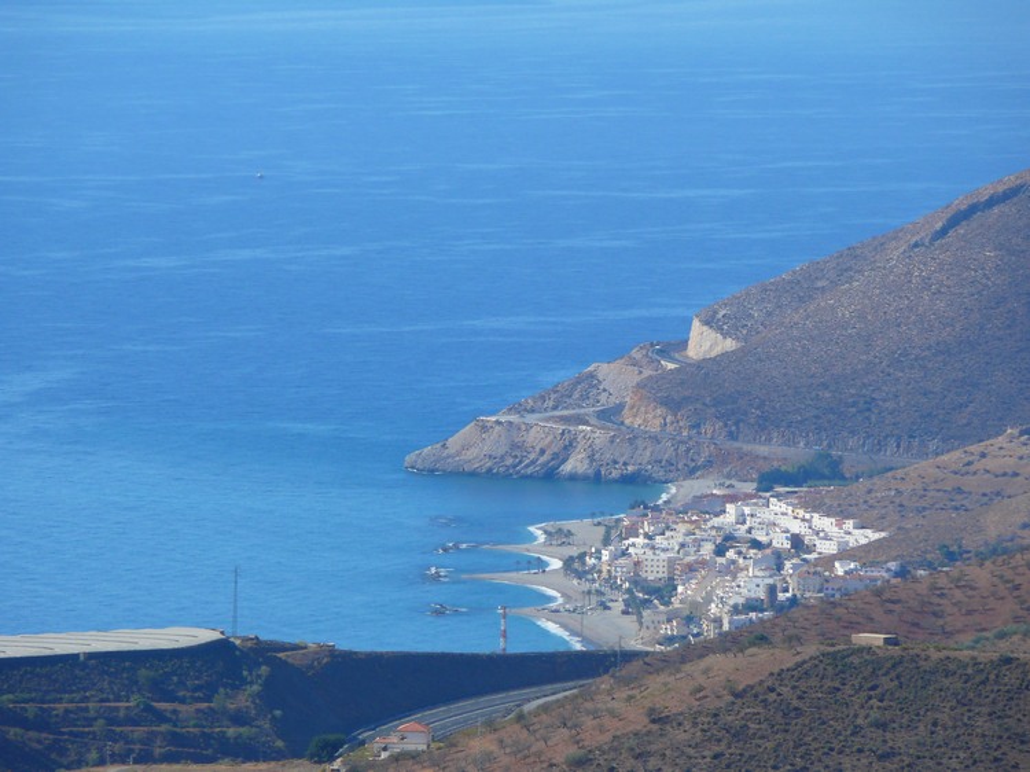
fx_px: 12493
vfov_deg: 3.5
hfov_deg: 4.7
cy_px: 386
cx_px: 515
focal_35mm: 420
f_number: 5.6
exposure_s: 1/200
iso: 100
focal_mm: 88.8
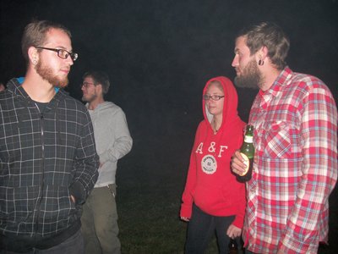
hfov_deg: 56.8
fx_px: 312
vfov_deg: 44.2
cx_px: 169
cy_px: 127
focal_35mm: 32
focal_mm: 5.7
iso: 160
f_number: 2.9
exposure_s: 1/30
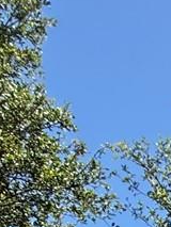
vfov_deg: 14.1
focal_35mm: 105
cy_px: 513
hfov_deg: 10.4
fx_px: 691
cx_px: 504
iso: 50
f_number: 2.2
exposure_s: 1/1534
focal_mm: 2.22
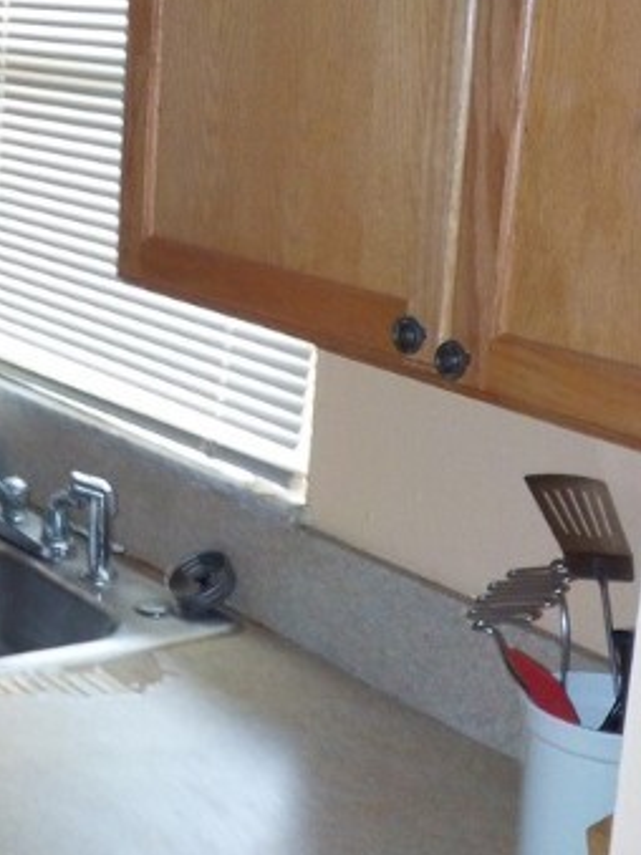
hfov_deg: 20.7
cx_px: -43
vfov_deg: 28.5
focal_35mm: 68
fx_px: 1680
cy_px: 351
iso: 280
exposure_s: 1/30
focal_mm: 4.1
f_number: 3.3
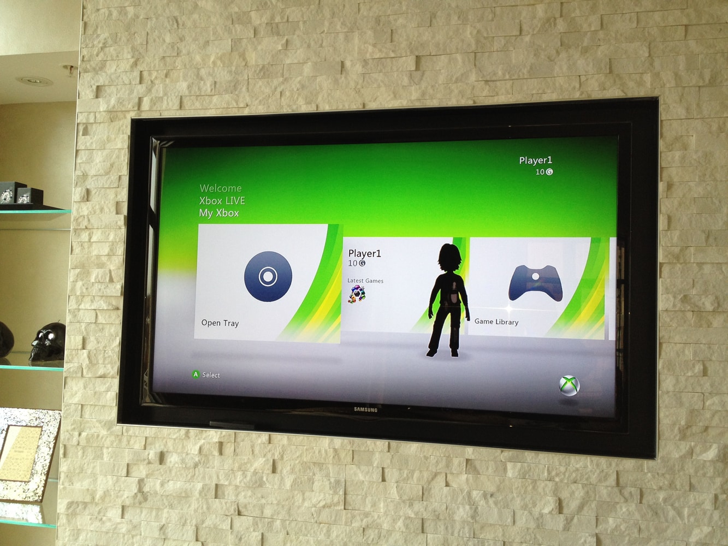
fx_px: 736
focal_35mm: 35
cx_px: 364
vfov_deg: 40.7
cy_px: 273
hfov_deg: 52.6
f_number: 2.4
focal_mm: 4.28
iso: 100
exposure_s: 1/120
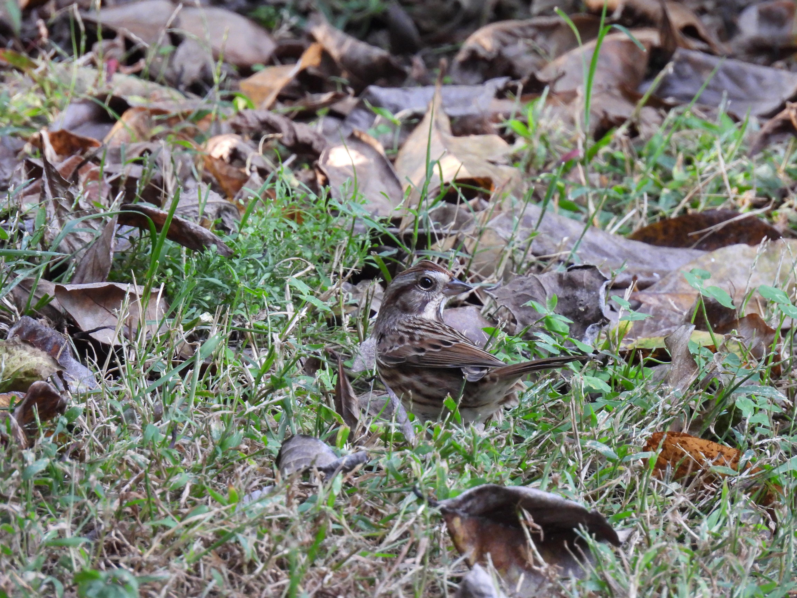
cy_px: 299
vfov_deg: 1.2
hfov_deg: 1.7
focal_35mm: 1200
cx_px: 398
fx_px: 27629
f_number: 6.3
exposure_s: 1/60
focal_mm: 214
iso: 720
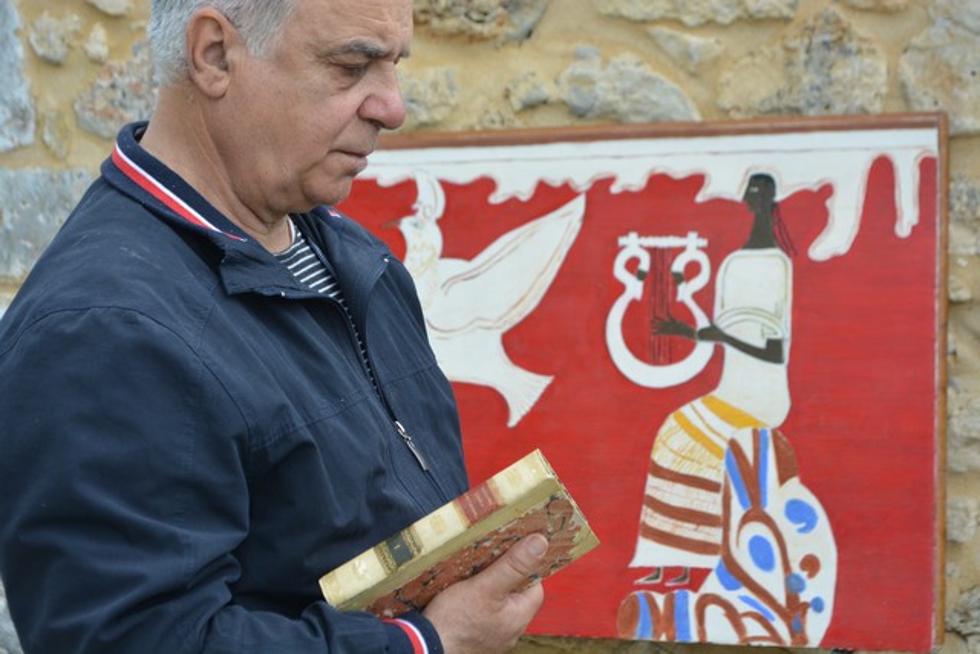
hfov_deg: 26.0
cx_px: 490
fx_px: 2124
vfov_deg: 17.5
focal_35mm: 78
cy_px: 327
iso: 200
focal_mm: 52
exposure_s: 1/200
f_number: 7.1
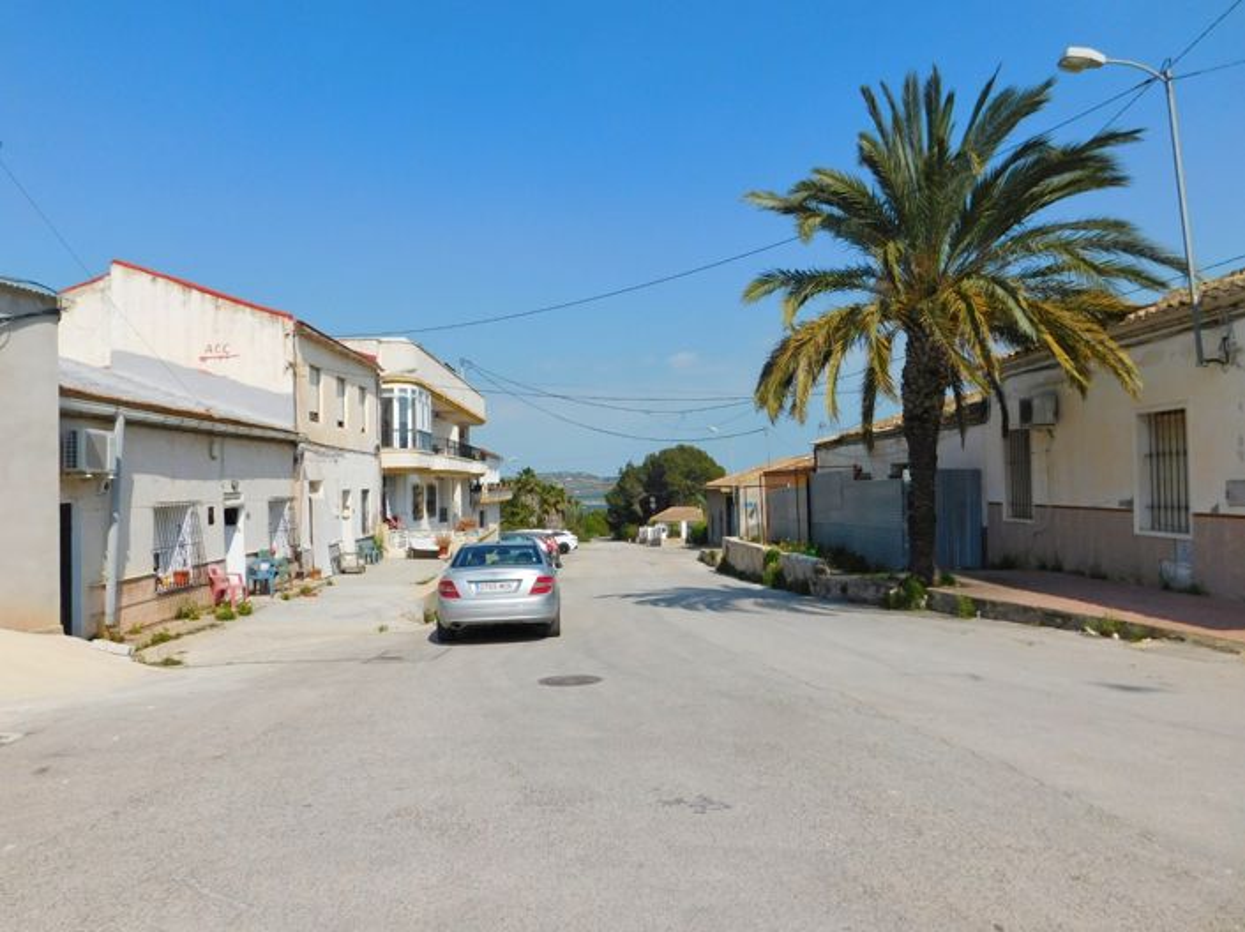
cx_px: 622
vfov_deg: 58.8
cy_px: 466
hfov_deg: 74.0
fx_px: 827
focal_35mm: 23
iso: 125
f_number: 6
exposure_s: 1/800
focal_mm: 4
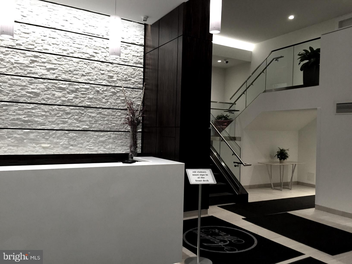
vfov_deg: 48.2
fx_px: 295
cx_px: 176
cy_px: 132
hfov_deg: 61.7
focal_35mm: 29
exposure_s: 1/30
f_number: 2.2
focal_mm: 4.15
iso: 40
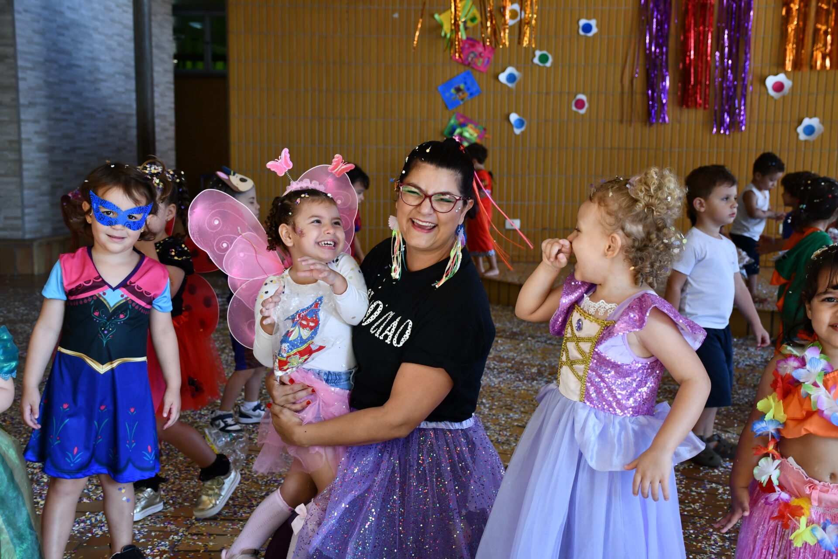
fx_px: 1187
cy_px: 280
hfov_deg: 38.9
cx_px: 419
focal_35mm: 51
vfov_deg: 26.5
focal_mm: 34
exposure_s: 1/250
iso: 800
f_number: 4.2
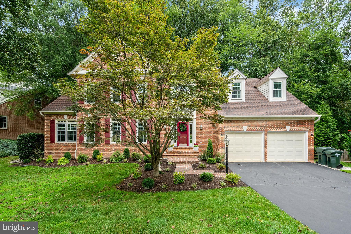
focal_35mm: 16
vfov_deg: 73.7
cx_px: 176
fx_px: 156
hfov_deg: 96.7
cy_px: 117
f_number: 8
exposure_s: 1/400
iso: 1250
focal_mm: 16
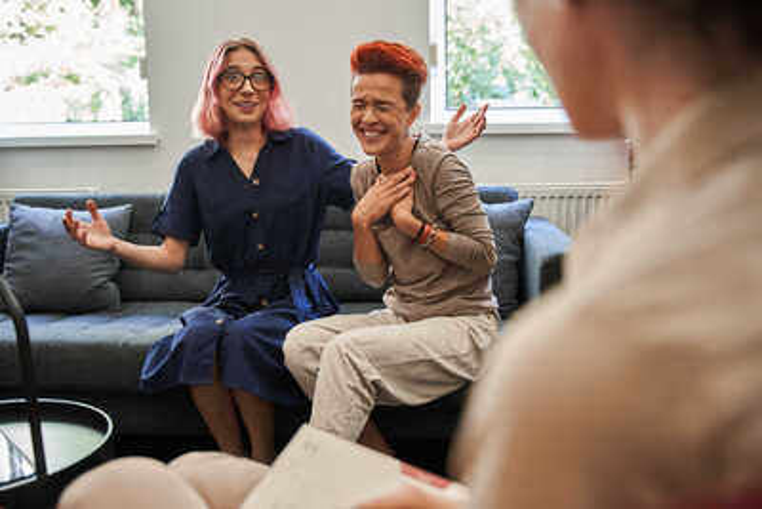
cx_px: 381
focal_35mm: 35
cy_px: 254
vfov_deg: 37.9
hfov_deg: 54.4
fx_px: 741
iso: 800
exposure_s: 1/100
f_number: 2.8
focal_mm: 35
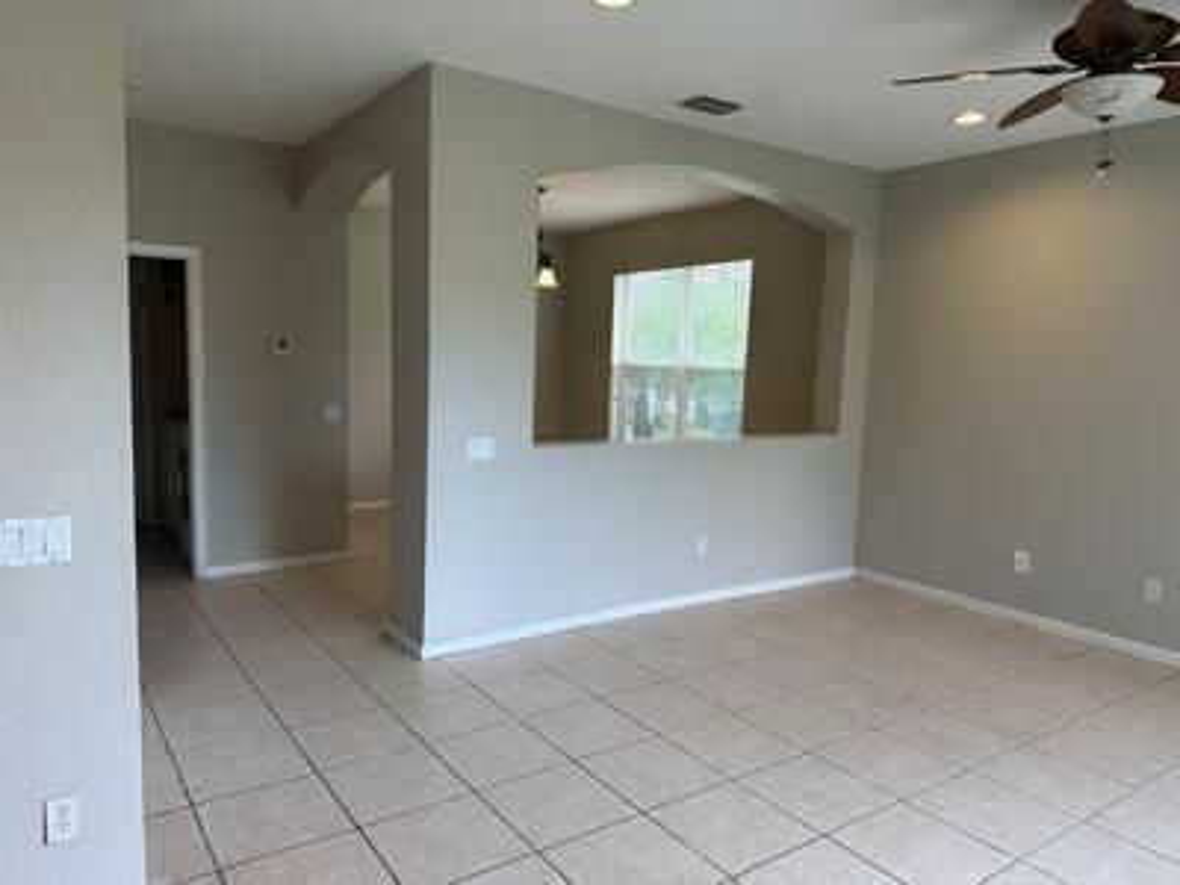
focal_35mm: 24
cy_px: 442
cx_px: 590
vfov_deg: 56.8
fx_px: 818
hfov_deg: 71.6
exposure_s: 1/120
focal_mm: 6.86
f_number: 1.78
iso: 100
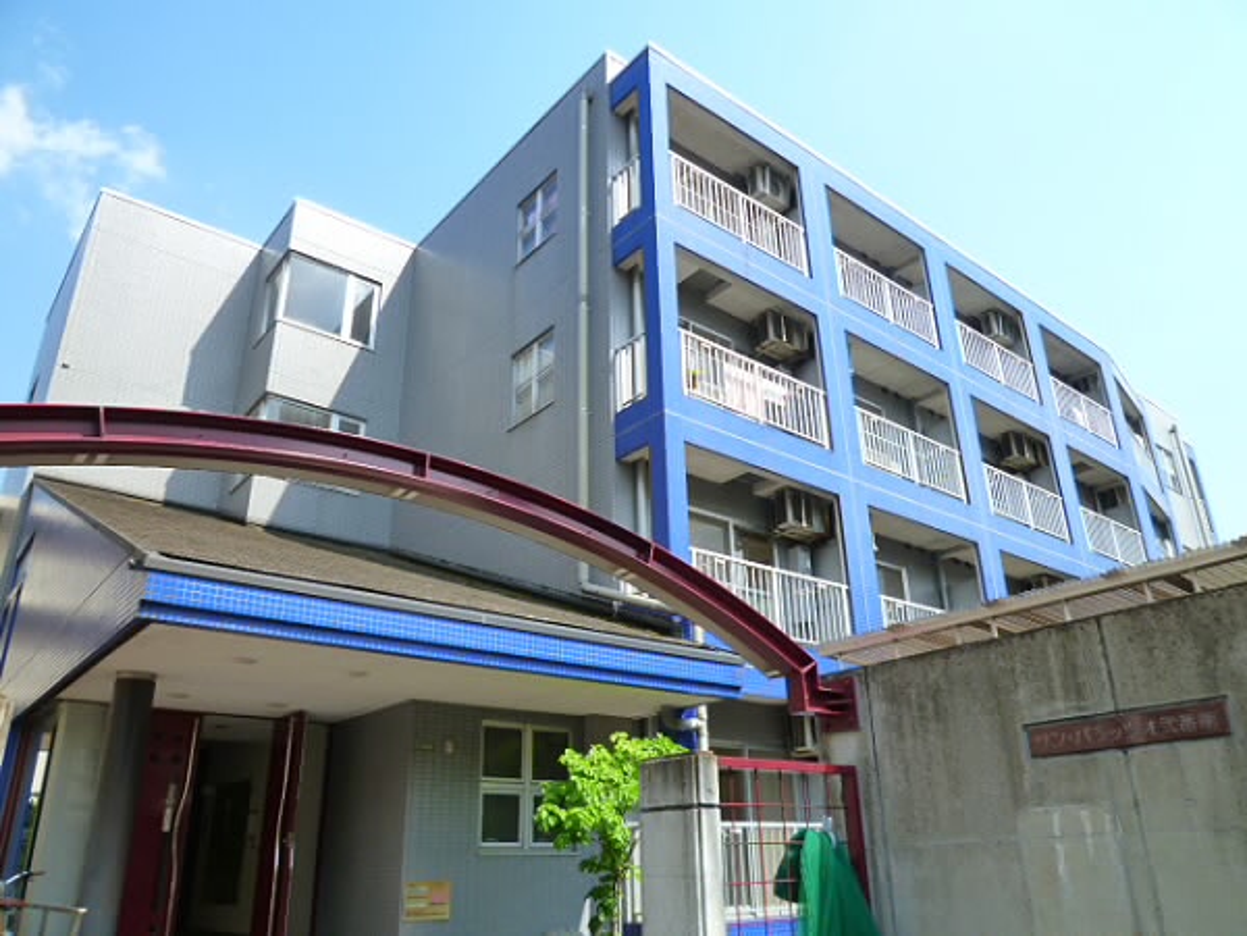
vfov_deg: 54.9
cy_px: 468
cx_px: 624
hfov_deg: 69.4
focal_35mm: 25
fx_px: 901
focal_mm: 4.5
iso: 125
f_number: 4
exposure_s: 1/320
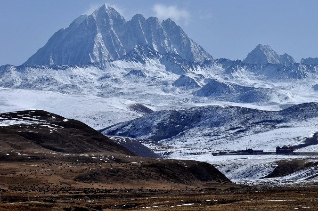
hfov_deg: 10.3
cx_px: 135
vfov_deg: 6.9
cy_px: 100
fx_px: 1755
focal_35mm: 199
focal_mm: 112
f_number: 16
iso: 200
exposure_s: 1/500
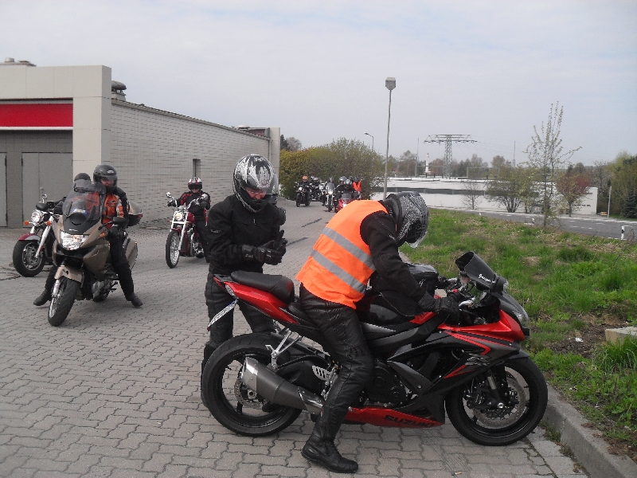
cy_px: 239
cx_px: 318
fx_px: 644
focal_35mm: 35
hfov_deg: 52.6
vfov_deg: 40.7
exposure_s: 1/125
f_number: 8.9
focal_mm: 6.2
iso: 100
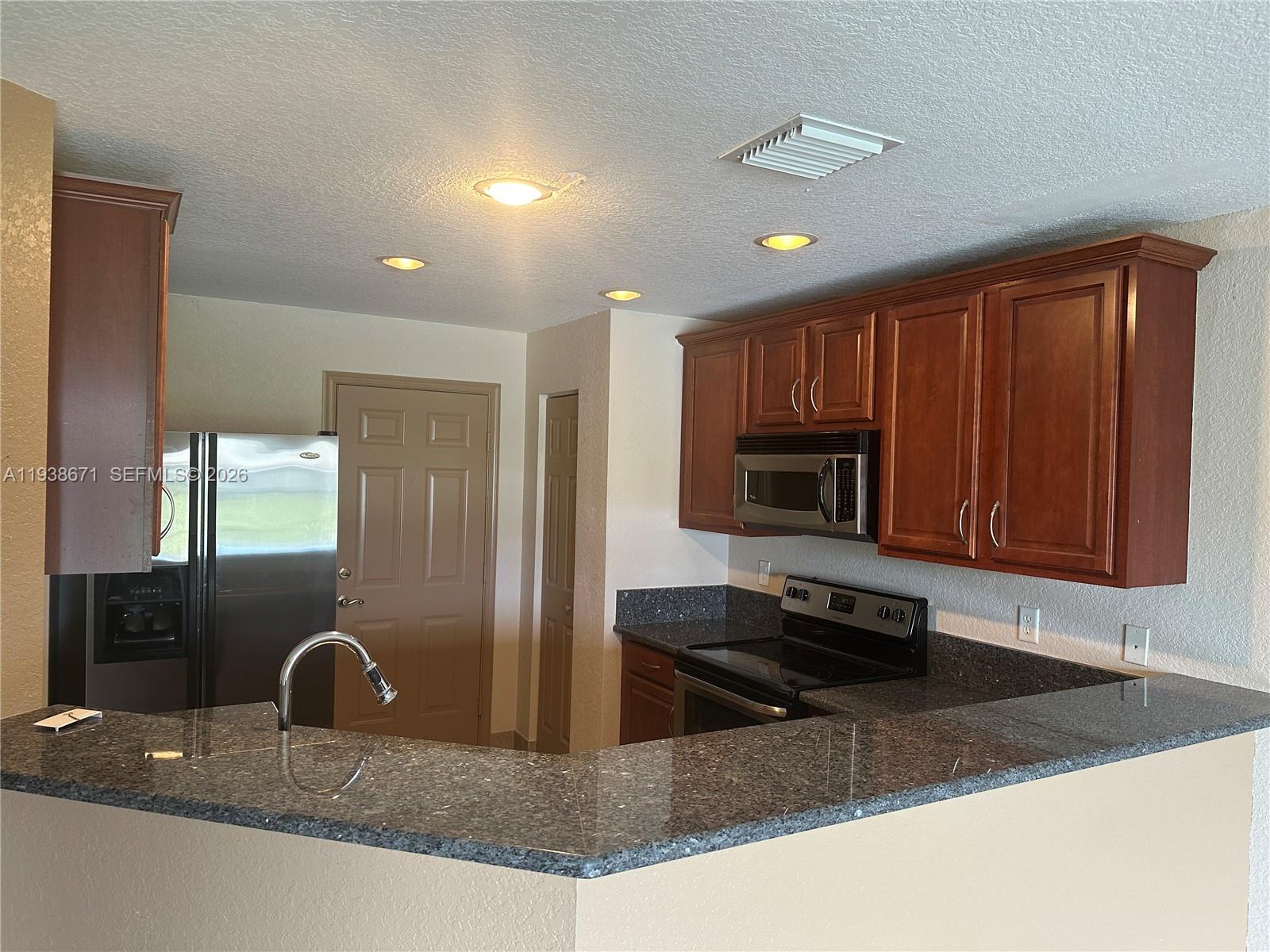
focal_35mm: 24
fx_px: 881
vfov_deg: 56.8
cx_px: 635
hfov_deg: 71.6
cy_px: 476
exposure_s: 1/60
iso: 160
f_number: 1.78
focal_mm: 6.86
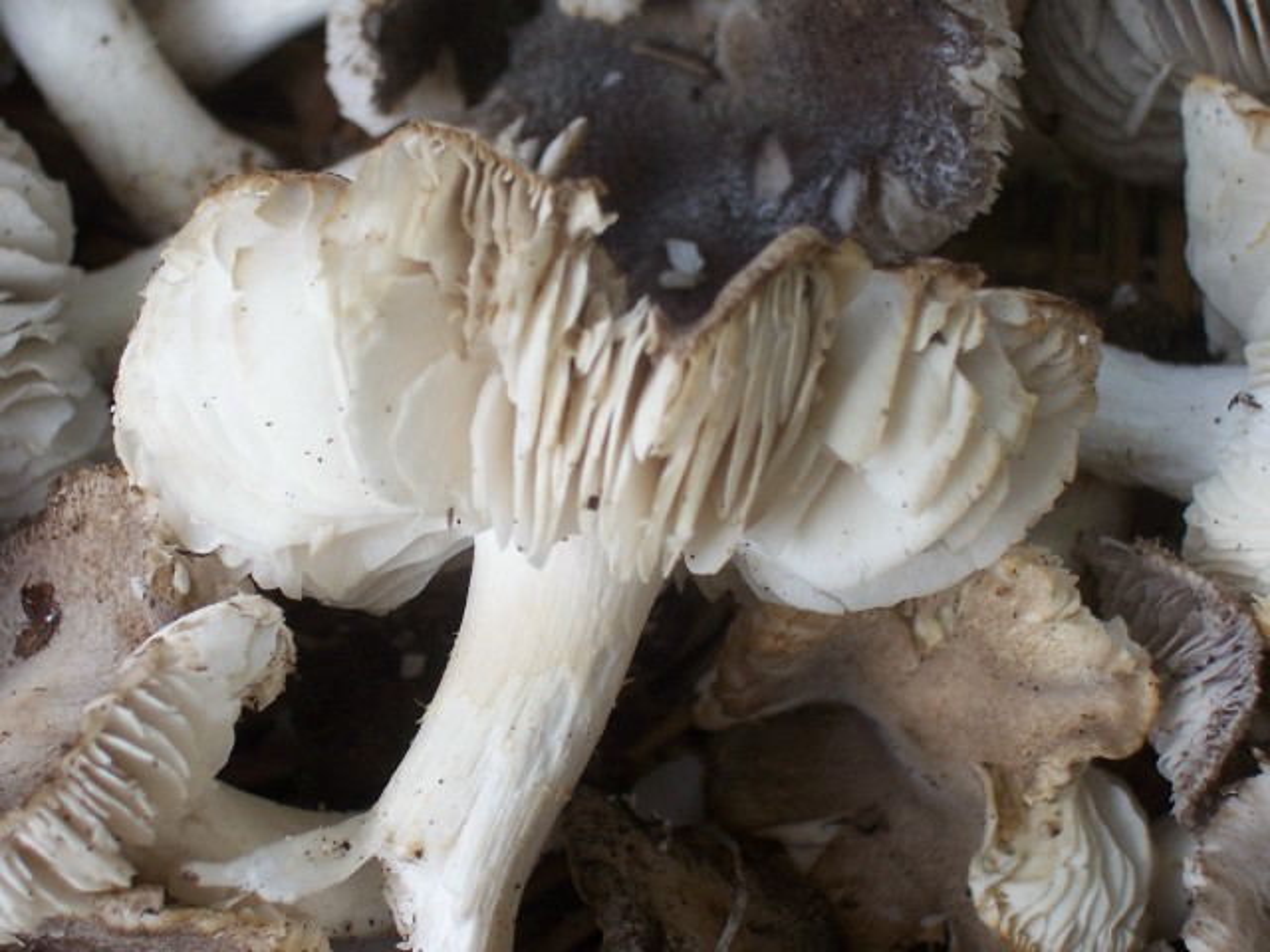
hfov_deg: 23.8
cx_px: 635
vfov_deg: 18.0
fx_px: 3008
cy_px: 476
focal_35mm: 82
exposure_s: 1/90
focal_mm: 13.5
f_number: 4.1
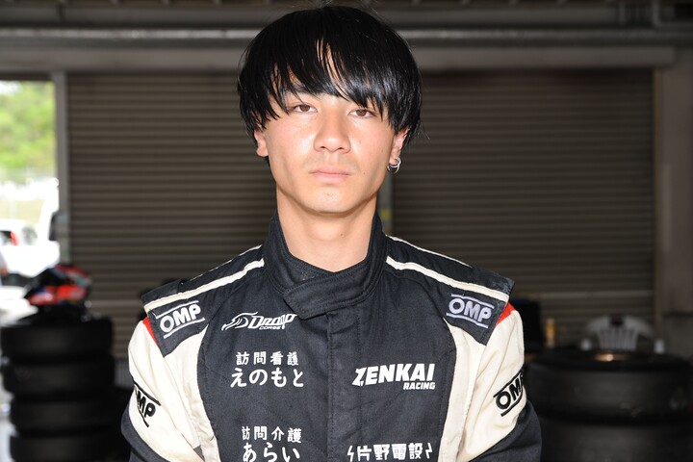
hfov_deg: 36.2
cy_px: 231
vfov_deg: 24.6
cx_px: 346
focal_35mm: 55
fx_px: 1059
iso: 200
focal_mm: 55
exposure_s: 1/125
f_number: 5.6
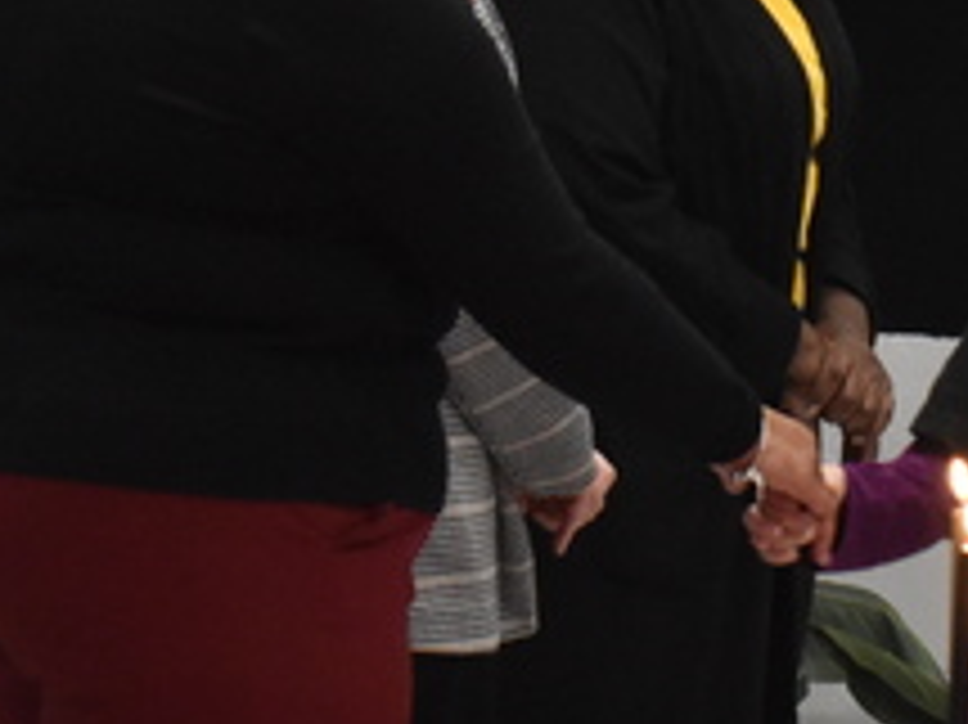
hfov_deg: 7.1
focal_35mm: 279
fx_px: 7798
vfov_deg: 5.3
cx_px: 1108
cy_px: 4
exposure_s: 1/80
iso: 2800
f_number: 7.1
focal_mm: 52
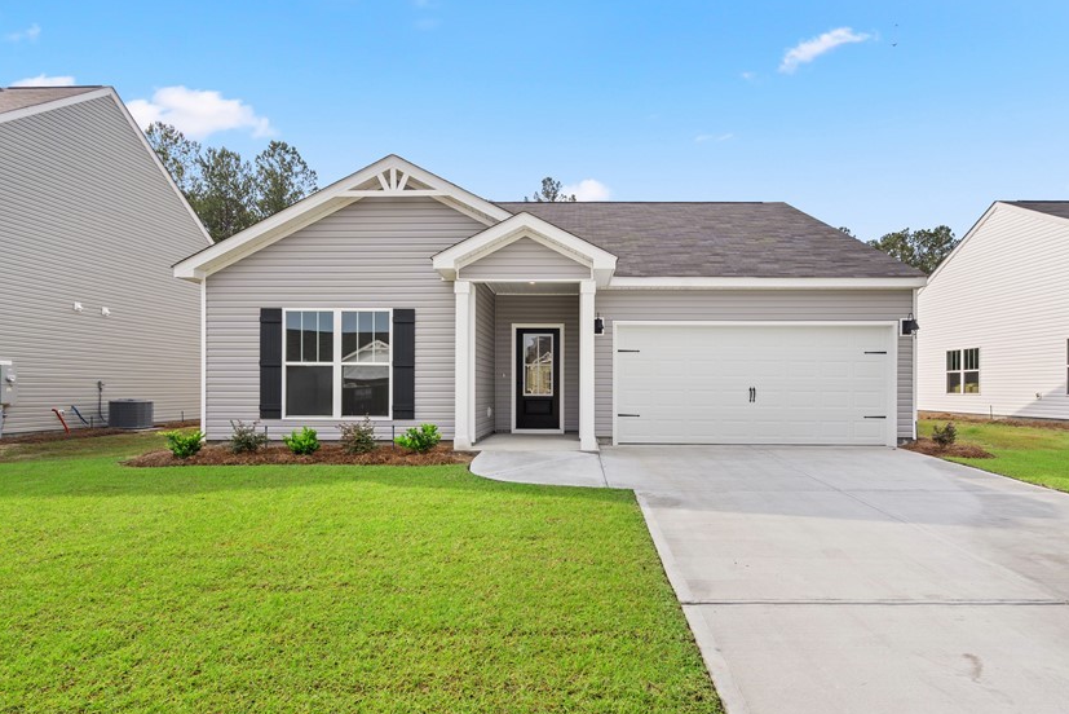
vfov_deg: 59.4
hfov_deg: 81.0
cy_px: 391
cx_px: 577
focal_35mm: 21
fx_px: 624
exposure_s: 1/200
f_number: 10
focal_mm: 16
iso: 250
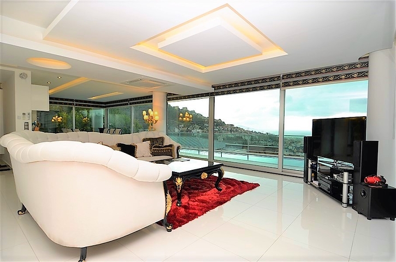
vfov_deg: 67.1
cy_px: 131
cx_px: 198
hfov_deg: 90.1
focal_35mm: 18
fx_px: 198
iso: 100
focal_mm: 12
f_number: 5
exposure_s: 1/100
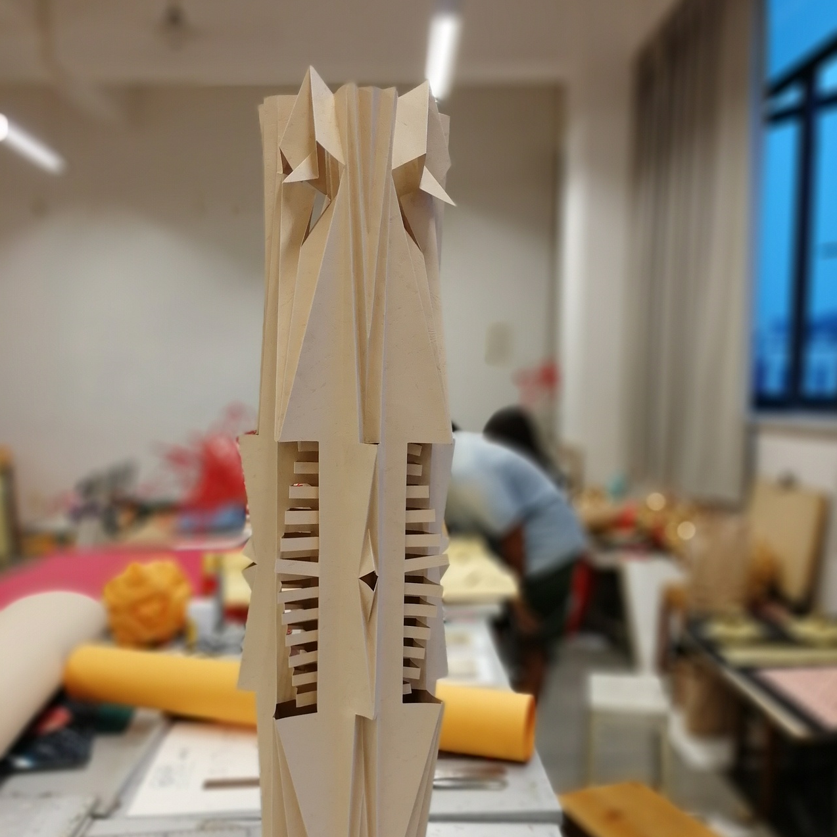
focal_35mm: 32
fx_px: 875
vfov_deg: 50.6
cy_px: 525
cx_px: 419
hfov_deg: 51.1
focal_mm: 3.95
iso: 200
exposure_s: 1/33.3
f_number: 4
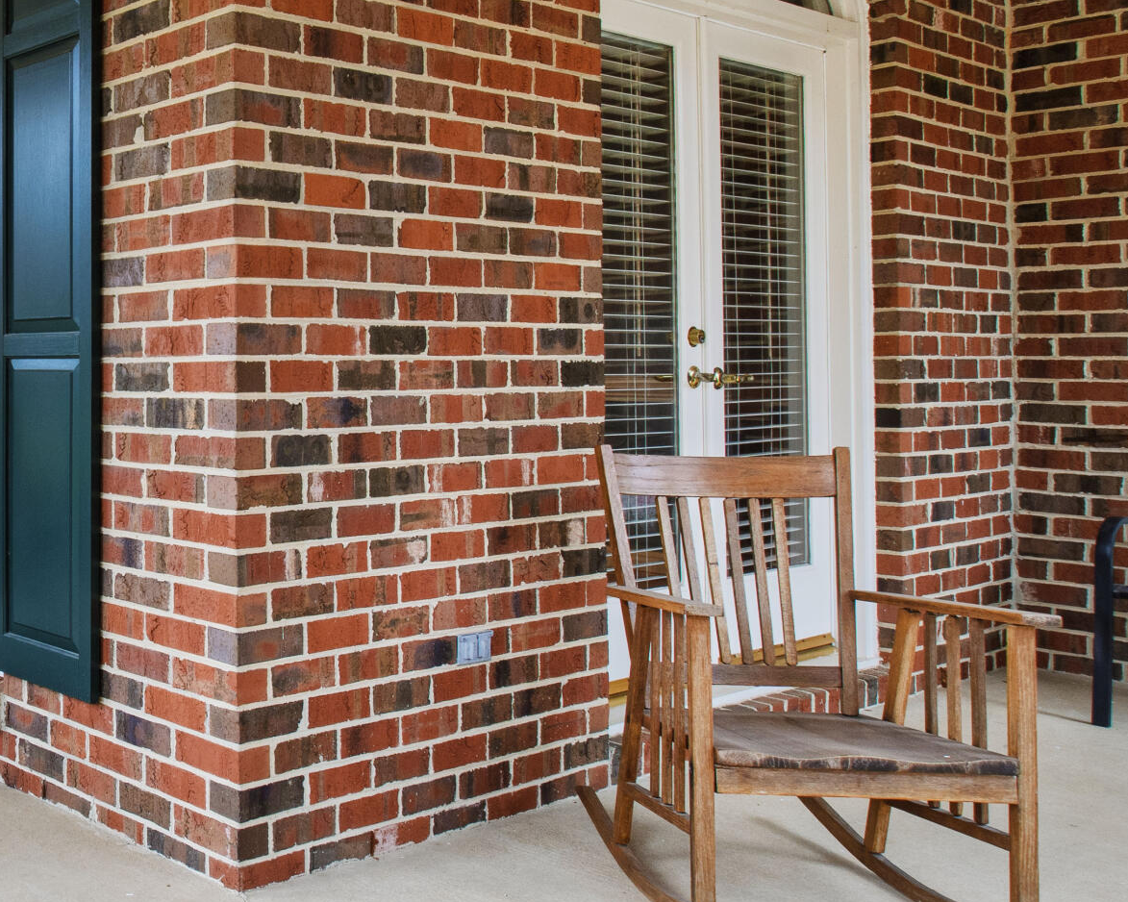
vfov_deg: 40.8
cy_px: 322
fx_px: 1202
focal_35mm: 36
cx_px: -38
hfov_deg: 42.3
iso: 100
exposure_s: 1/8
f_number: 8
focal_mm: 10
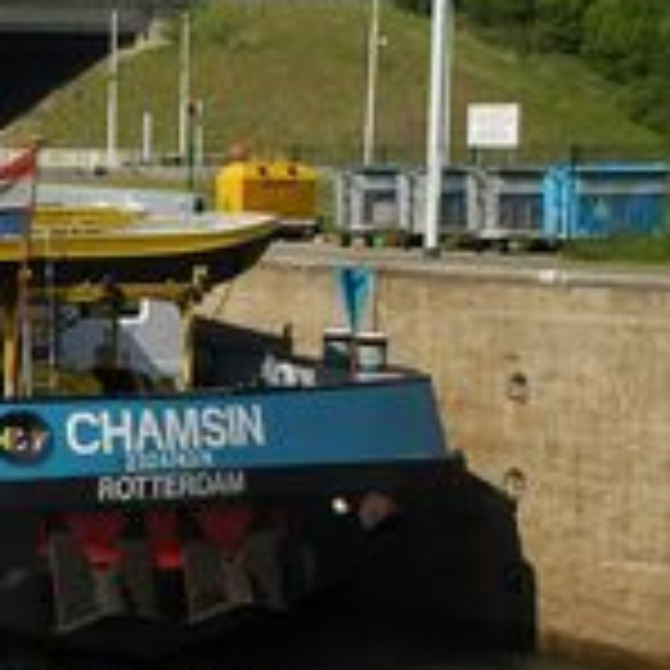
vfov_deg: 13.3
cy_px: 396
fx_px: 2878
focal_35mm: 131
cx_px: -434
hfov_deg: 12.4
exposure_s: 1/400
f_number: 11
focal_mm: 31
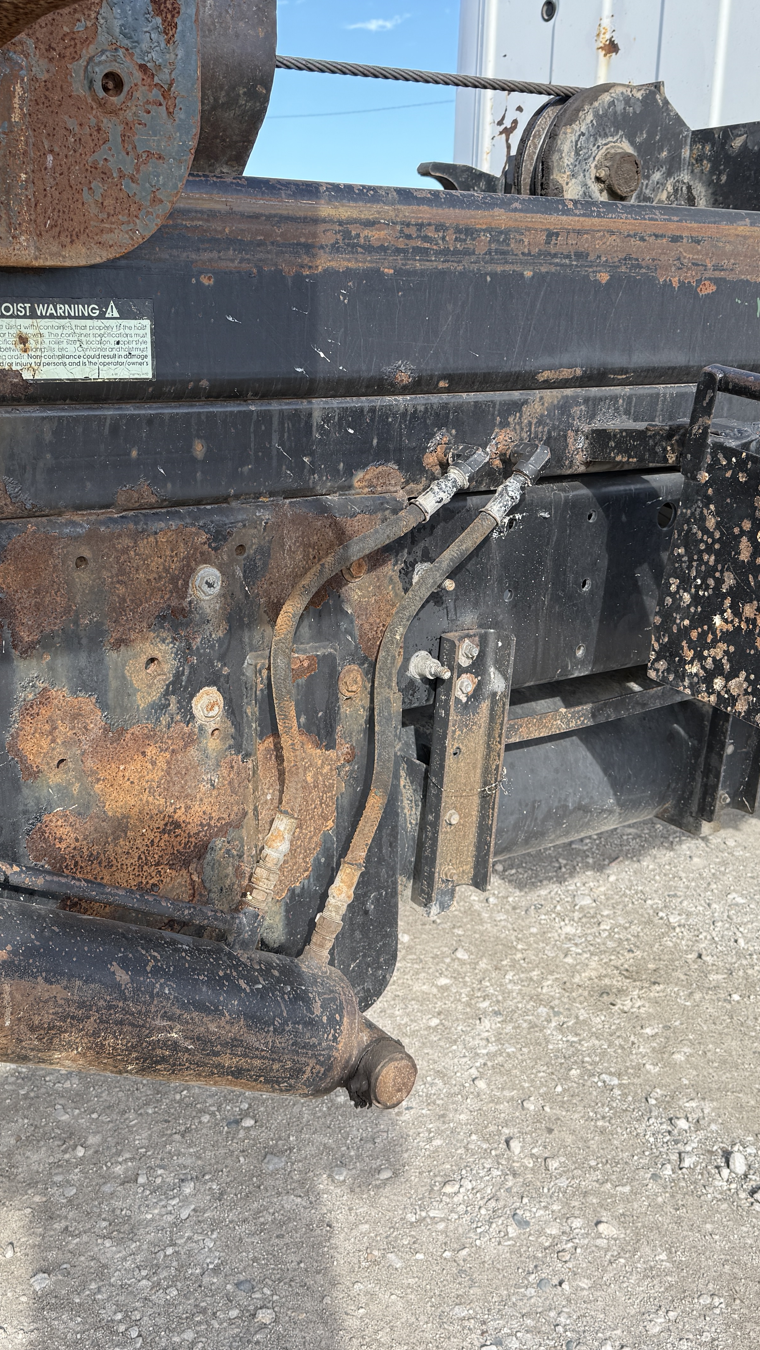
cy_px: 674
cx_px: 279
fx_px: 1254
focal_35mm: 35
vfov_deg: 56.6
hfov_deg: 33.5
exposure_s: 1/1174
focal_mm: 6.76
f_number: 1.78
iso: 80
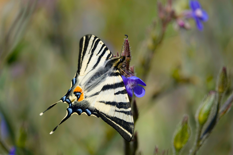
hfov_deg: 4.5
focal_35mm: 458
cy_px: 78
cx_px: 116
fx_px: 2964
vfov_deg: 3.0
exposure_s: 1/1000
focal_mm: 167.98
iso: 100
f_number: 4
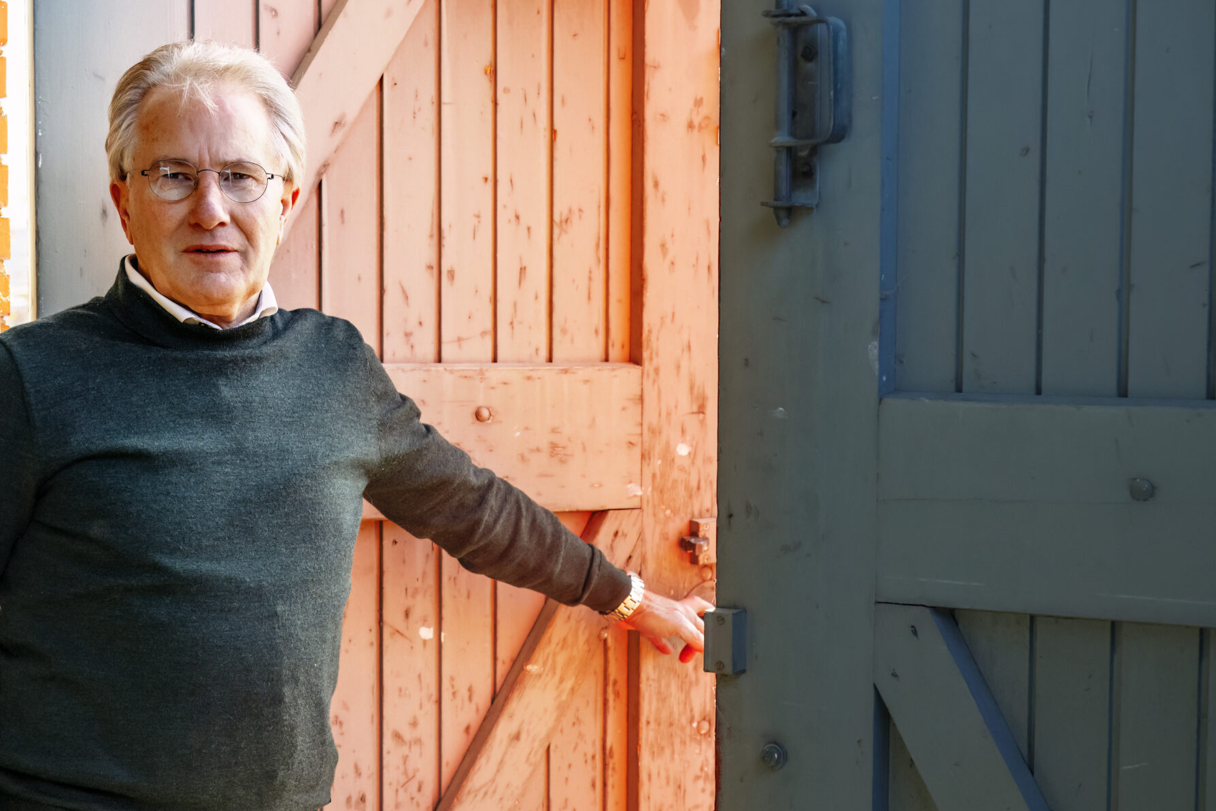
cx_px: 696
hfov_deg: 31.8
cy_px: 466
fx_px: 2128
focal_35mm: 63
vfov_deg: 21.6
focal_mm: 44
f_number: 4
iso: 2000
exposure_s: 1/1250
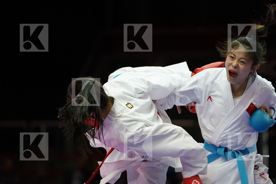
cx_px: 138
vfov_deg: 4.9
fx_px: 2169
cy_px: 92
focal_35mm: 283
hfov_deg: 7.3
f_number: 2.8
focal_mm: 189
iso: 3200
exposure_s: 1/1000
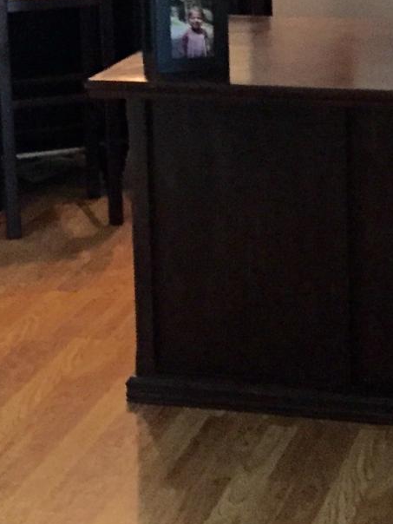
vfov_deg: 19.7
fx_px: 1453
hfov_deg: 15.3
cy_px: -26
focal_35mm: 96
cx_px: 311
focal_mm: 4.15
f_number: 2.2
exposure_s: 1/15
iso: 250
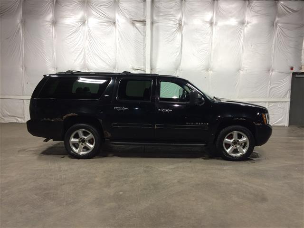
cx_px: 152
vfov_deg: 48.2
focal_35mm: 29
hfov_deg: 61.7
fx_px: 255
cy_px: 114
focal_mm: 4.15
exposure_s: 1/30
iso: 80
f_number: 2.2
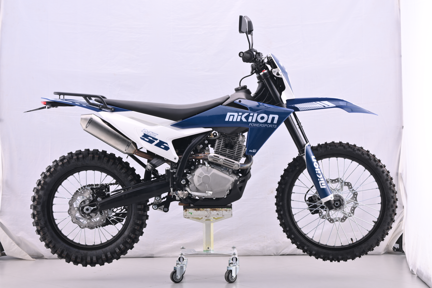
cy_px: 144
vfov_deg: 13.0
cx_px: 216
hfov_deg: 19.5
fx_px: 1260
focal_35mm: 105
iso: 100
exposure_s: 1/125
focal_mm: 105
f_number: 11
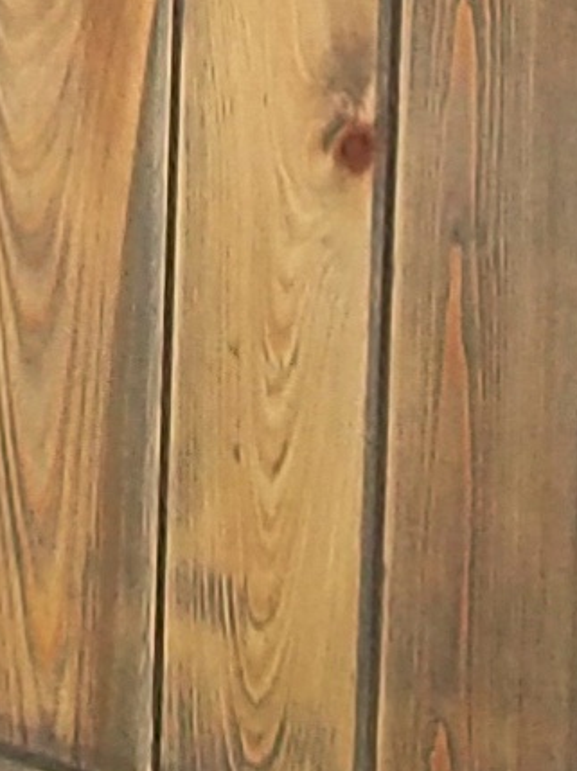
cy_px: -1211
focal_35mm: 127
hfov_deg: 11.3
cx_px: -225
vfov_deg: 11.8
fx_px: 2827
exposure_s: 1/30
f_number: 1.7
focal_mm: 2.1
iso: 50
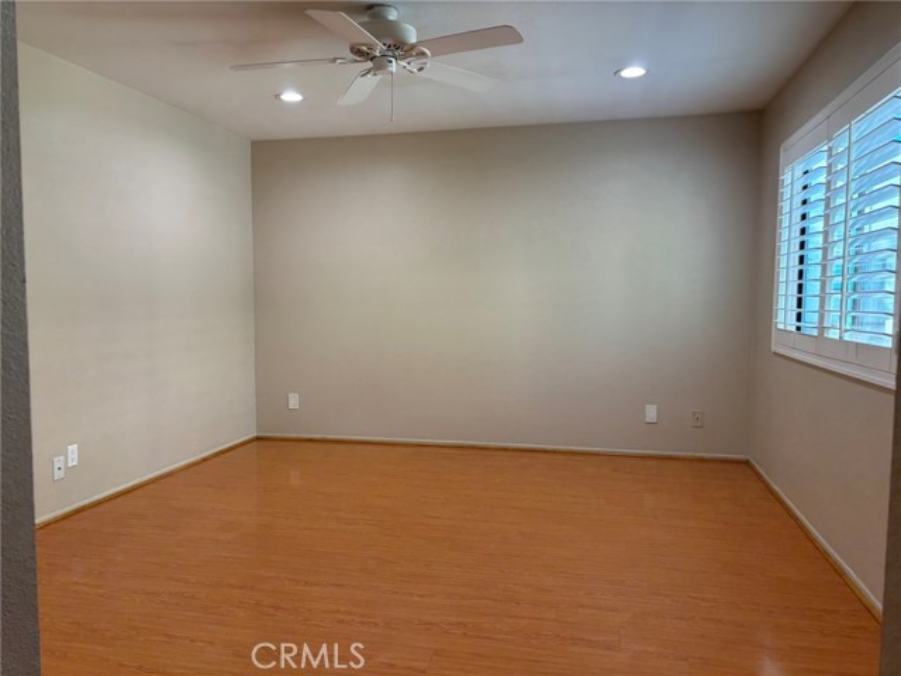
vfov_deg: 53.1
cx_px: 450
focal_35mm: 26
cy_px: 338
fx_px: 677
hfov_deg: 67.3
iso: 64
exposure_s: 1/60
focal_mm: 5.96
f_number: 1.6
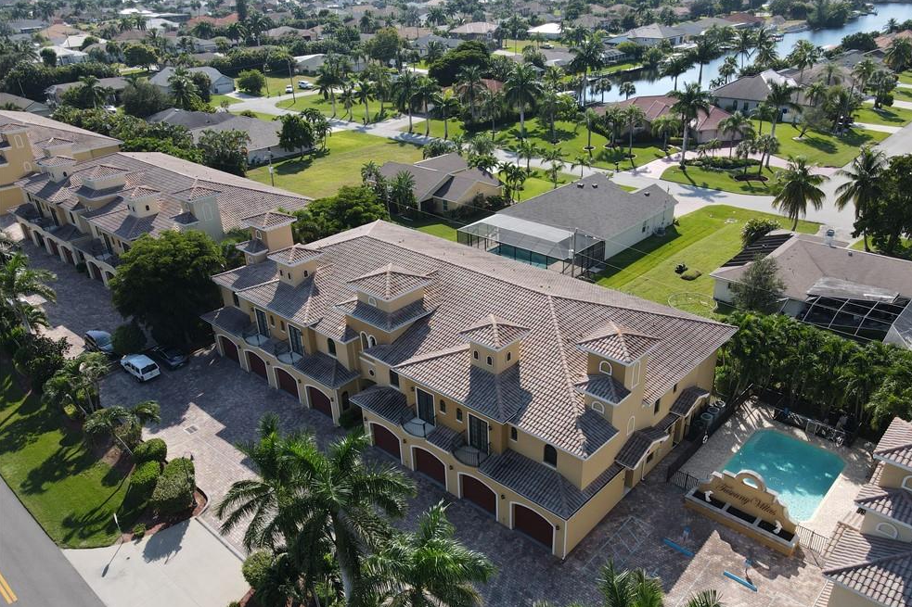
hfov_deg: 69.4
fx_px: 659
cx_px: 472
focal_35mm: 26
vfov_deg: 49.4
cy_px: 345
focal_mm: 4.5
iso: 100
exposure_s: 1/500
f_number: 2.8
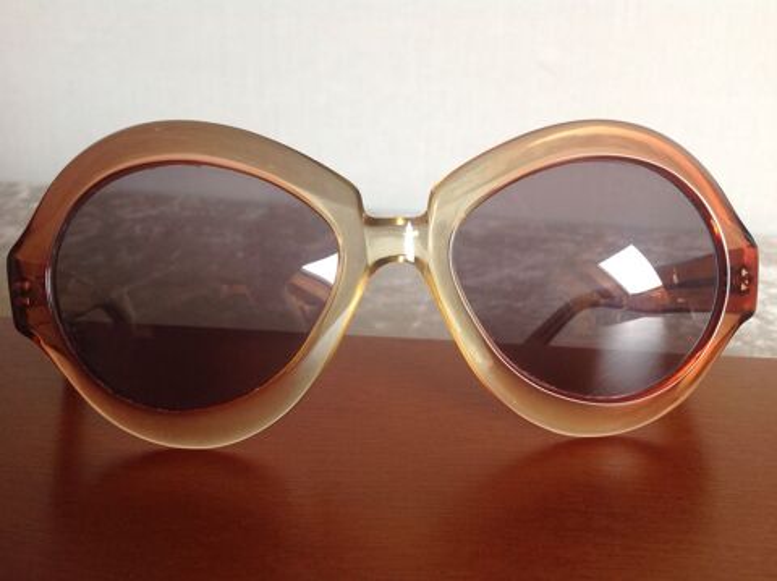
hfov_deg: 52.7
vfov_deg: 40.6
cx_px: 388
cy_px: 290
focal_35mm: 35
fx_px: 785
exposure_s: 1/30
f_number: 2.4
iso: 50
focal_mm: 4.28
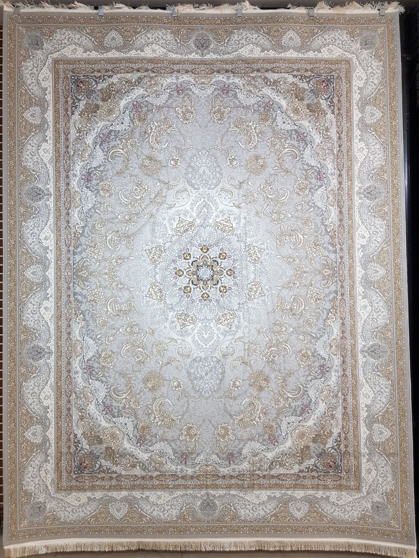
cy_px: 279
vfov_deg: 67.3
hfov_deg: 53.1
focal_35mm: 26
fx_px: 420
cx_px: 210
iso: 80
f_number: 1.7
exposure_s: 1/50
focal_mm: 4.3
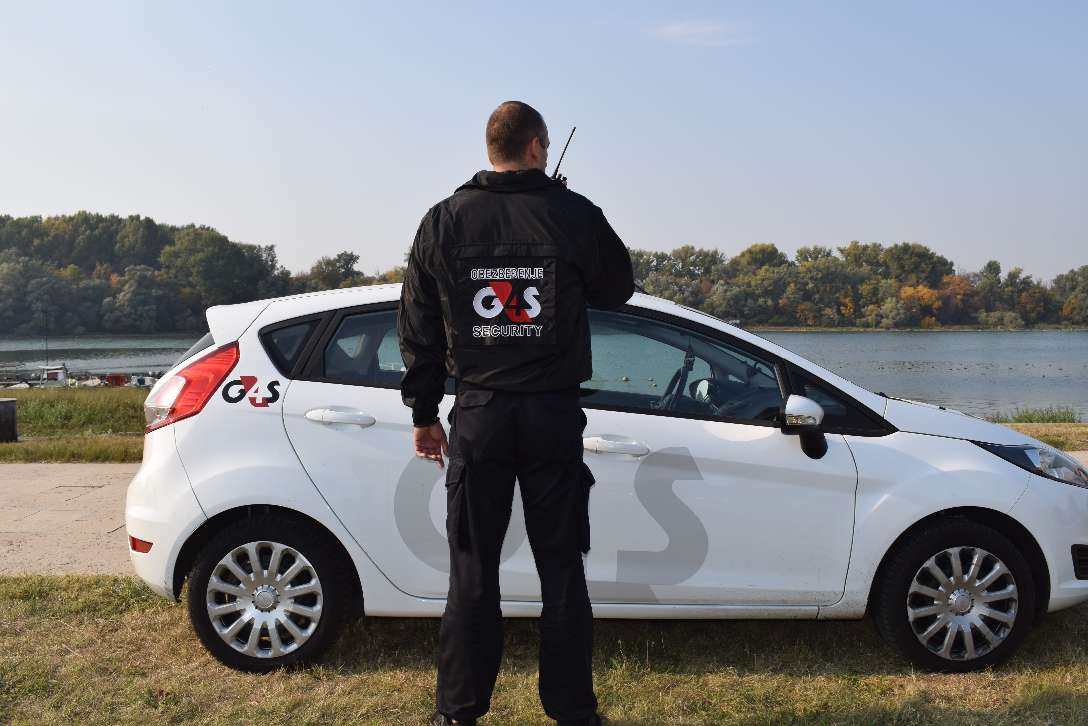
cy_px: 363
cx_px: 544
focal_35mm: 33
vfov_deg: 40.0
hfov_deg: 57.2
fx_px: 997
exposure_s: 1/200
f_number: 9
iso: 100
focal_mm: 22
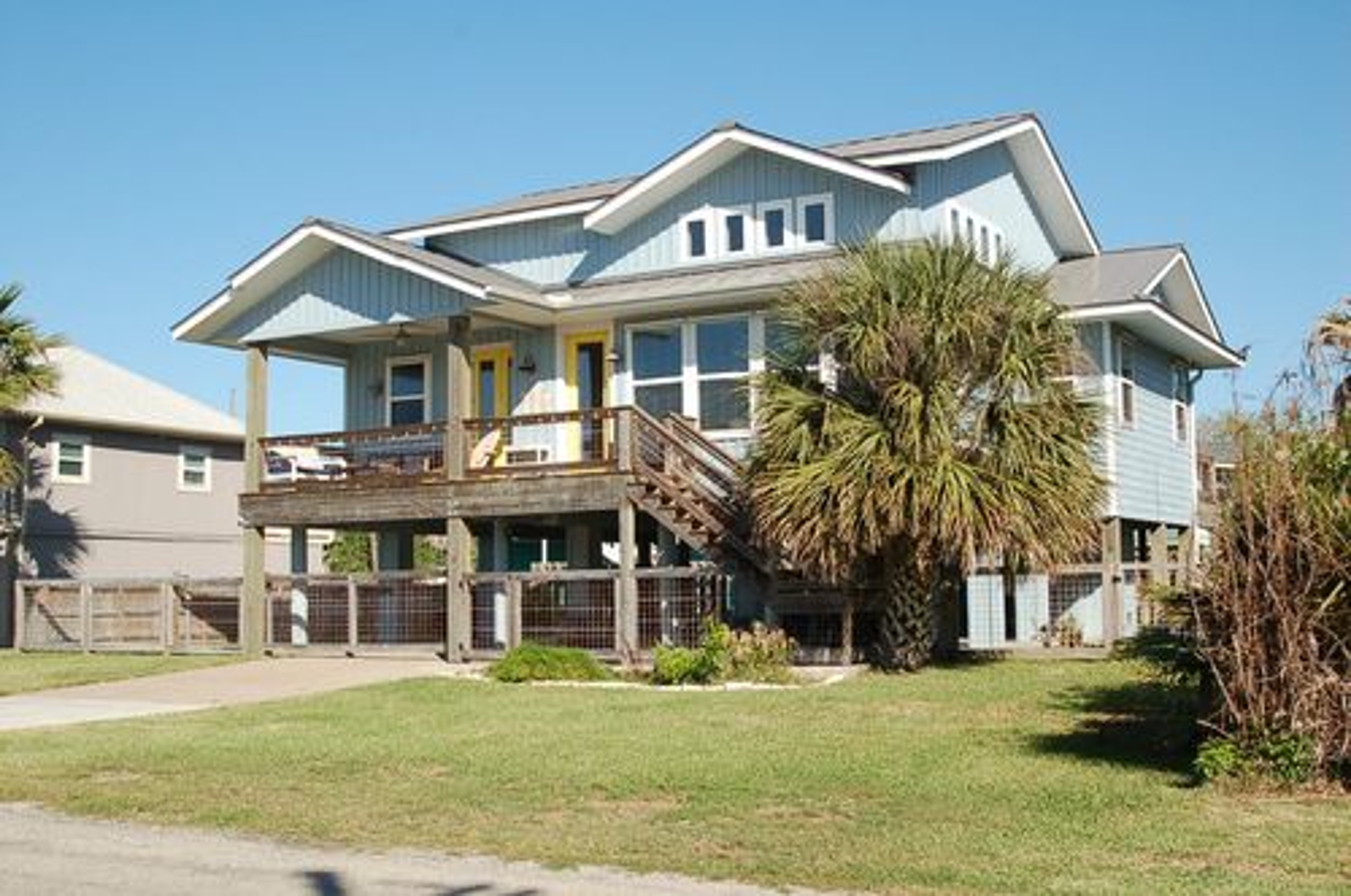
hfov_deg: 46.5
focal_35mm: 42
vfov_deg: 31.8
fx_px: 1574
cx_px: 676
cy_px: 448
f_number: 9
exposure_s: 1/320
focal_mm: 28
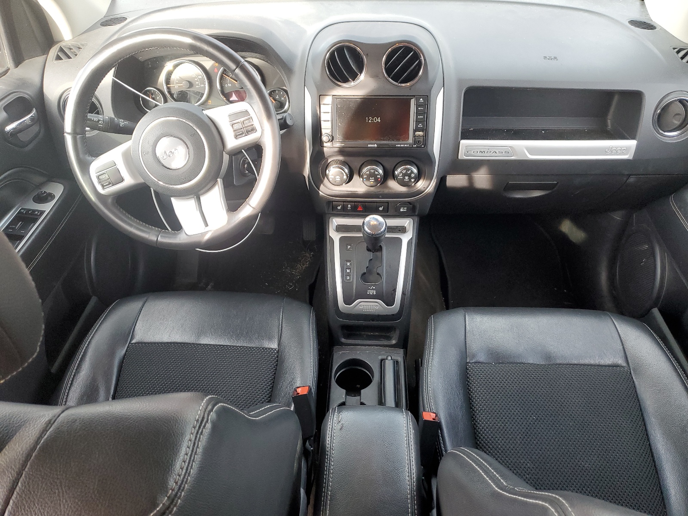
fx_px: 517
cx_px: 344
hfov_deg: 67.3
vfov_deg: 53.1
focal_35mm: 26
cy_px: 258
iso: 91
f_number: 1.5
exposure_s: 1/120
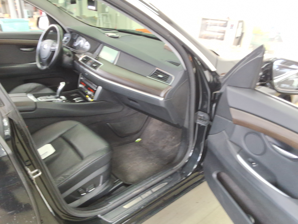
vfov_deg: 49.7
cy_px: 112
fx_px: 241
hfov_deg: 63.4
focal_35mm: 28
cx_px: 149
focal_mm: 2.91
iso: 99
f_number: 1.9
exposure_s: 1/40
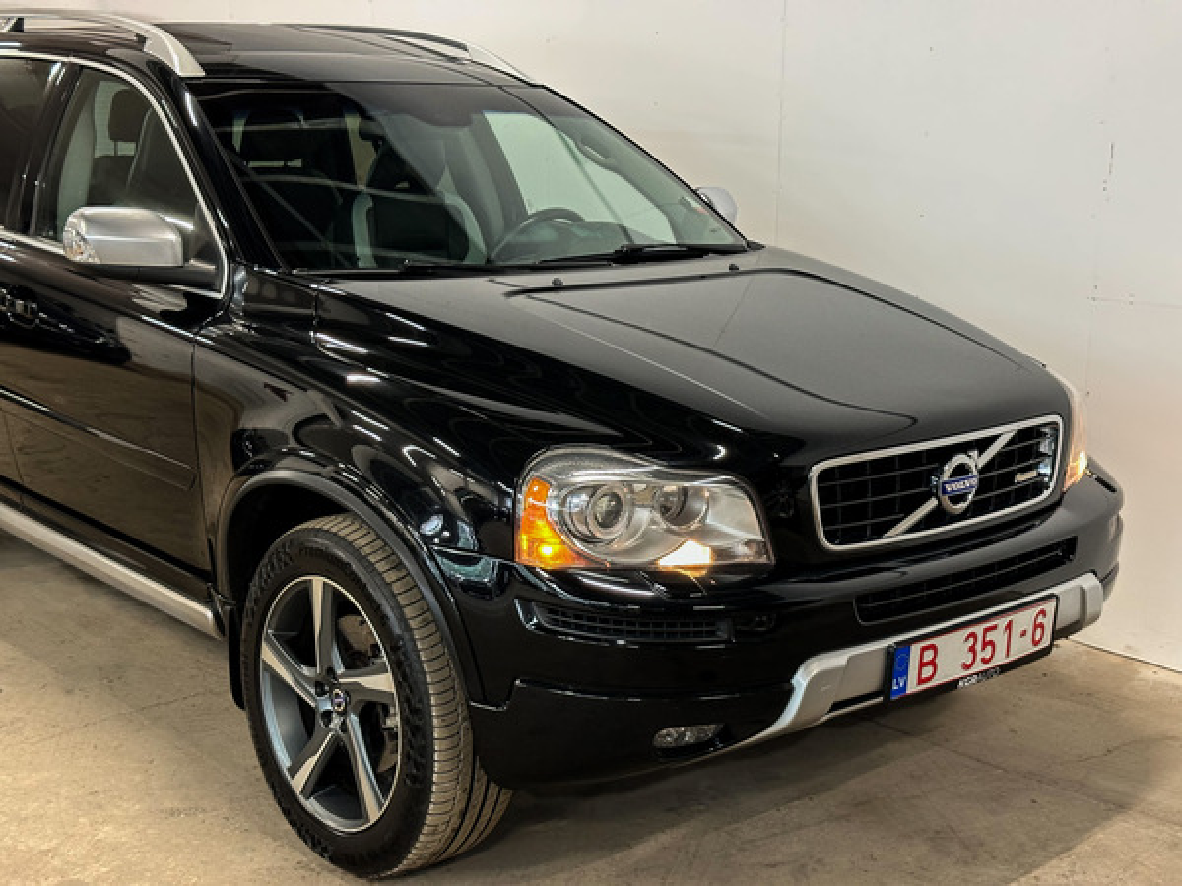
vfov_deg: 30.3
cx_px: 591
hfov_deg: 39.7
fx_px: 1639
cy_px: 443
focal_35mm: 48
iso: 250
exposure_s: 1/50
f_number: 1.78
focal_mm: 6.86
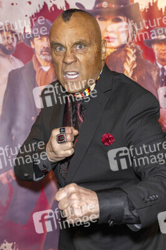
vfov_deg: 33.4
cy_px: 125
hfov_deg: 22.6
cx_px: 83
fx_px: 416
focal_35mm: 60
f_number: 5
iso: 800
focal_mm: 60
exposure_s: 1/200
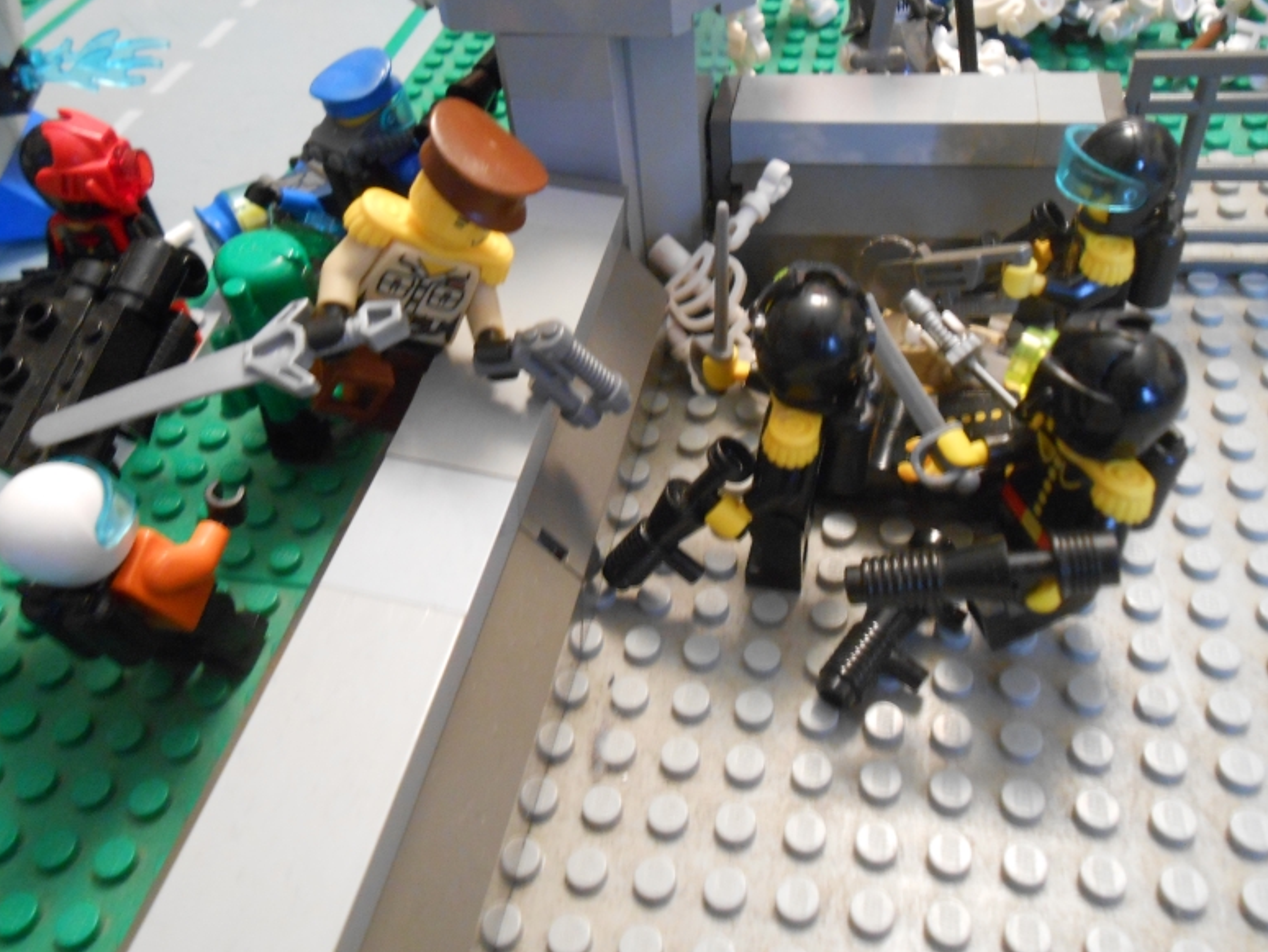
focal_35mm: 31
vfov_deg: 45.5
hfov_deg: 58.3
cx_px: 634
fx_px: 1136
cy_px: 472
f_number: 3.8
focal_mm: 5.3
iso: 400
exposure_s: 1/1.3
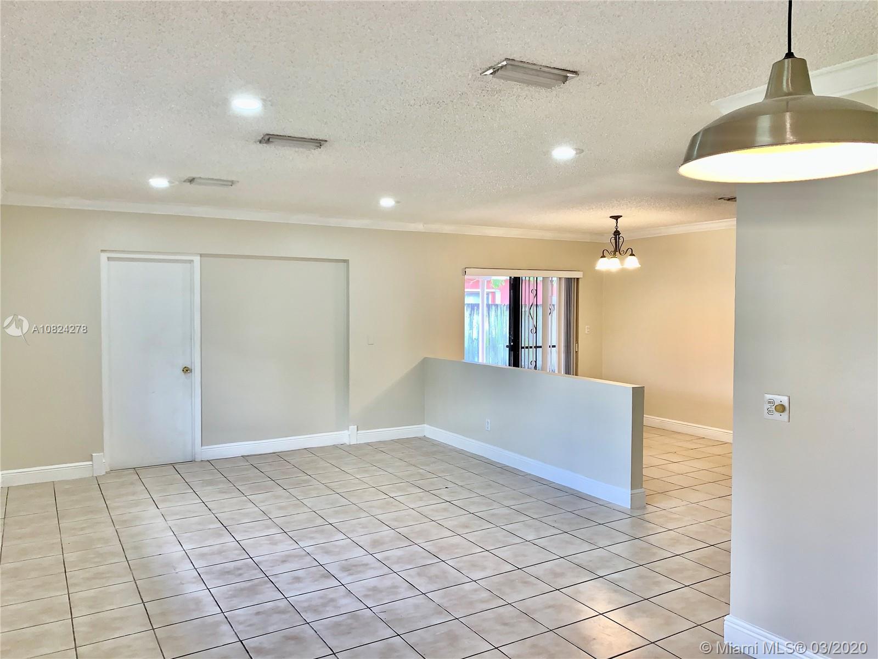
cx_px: 439
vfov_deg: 53.1
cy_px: 330
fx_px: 659
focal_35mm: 26
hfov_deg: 67.3
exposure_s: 1/31
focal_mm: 4.25
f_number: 1.8
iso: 25
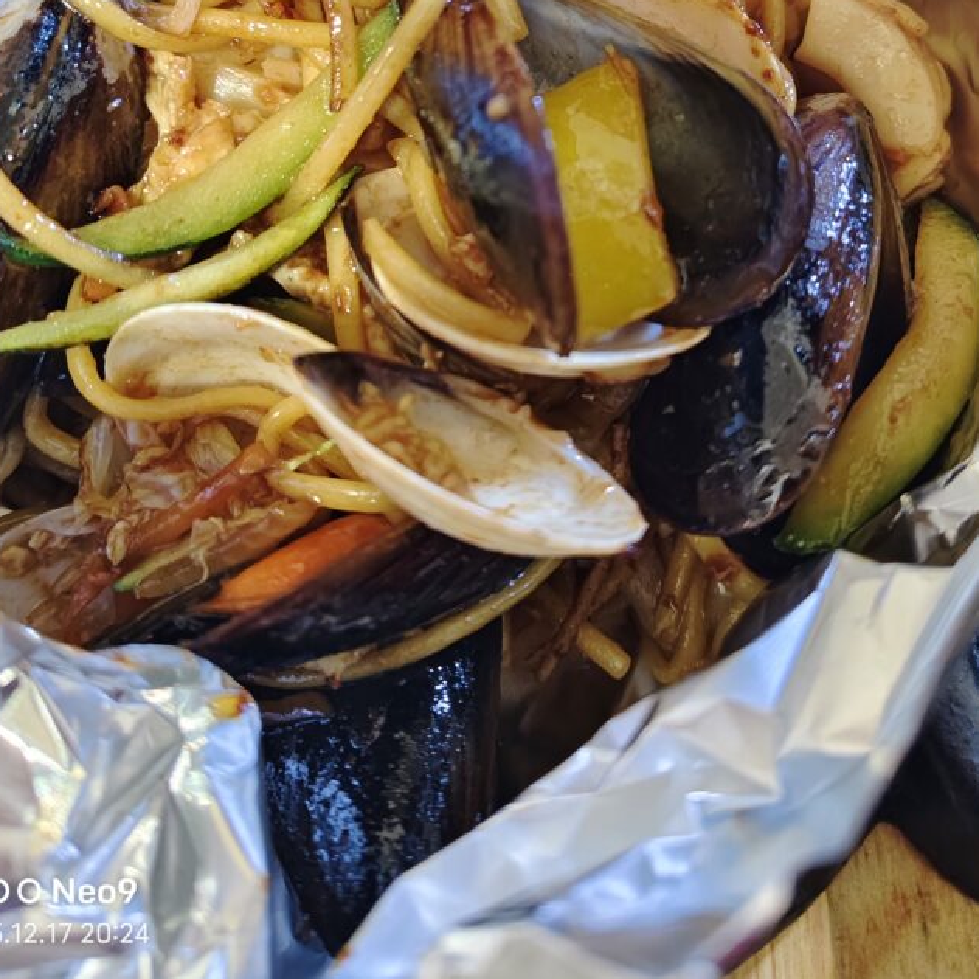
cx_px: 503
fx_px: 1056
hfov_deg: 49.7
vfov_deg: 47.0
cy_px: 191
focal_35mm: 33
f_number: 1.88
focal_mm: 5.56
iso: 2150
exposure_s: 1/16.7
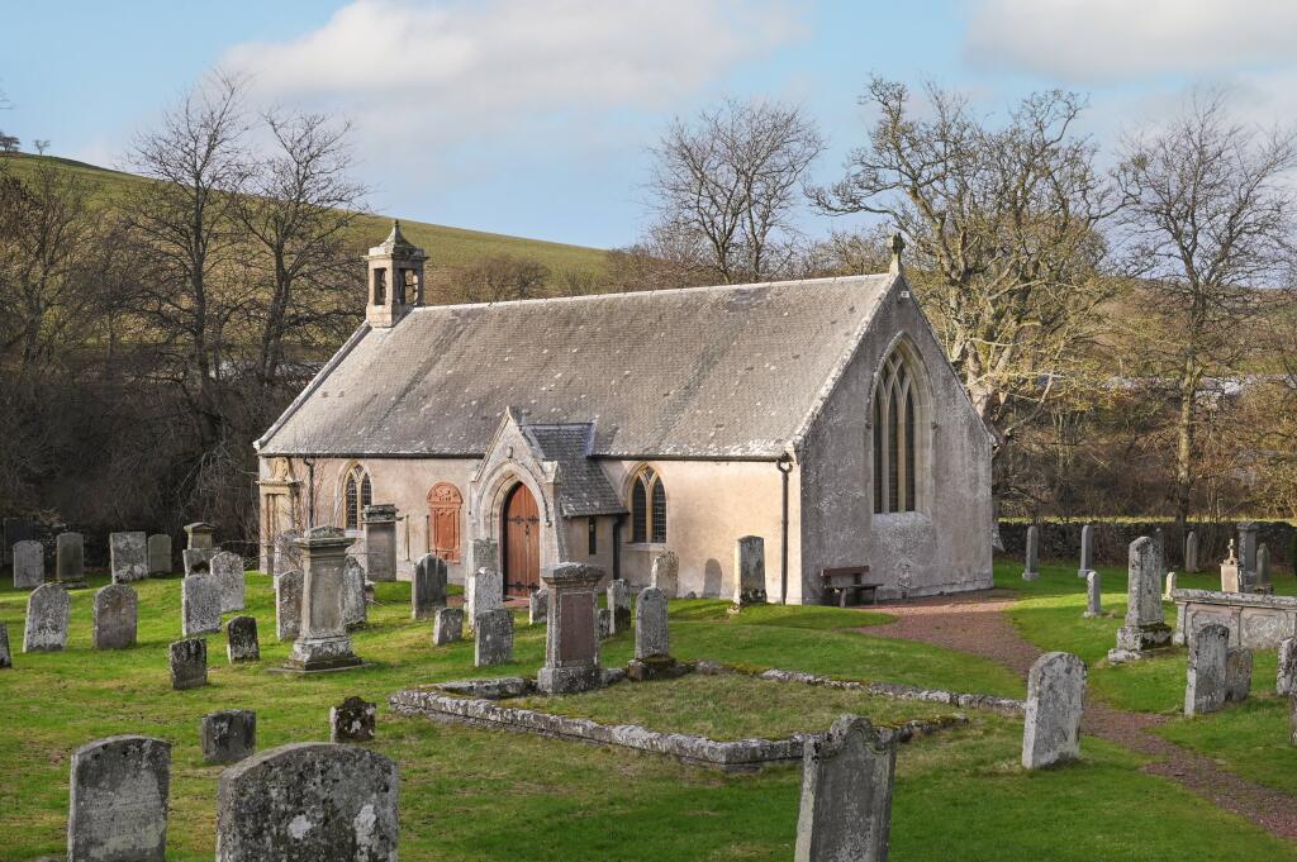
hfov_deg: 39.6
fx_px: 1800
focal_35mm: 50
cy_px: 431
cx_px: 648
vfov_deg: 26.9
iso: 320
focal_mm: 50
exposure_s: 1/320
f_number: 8
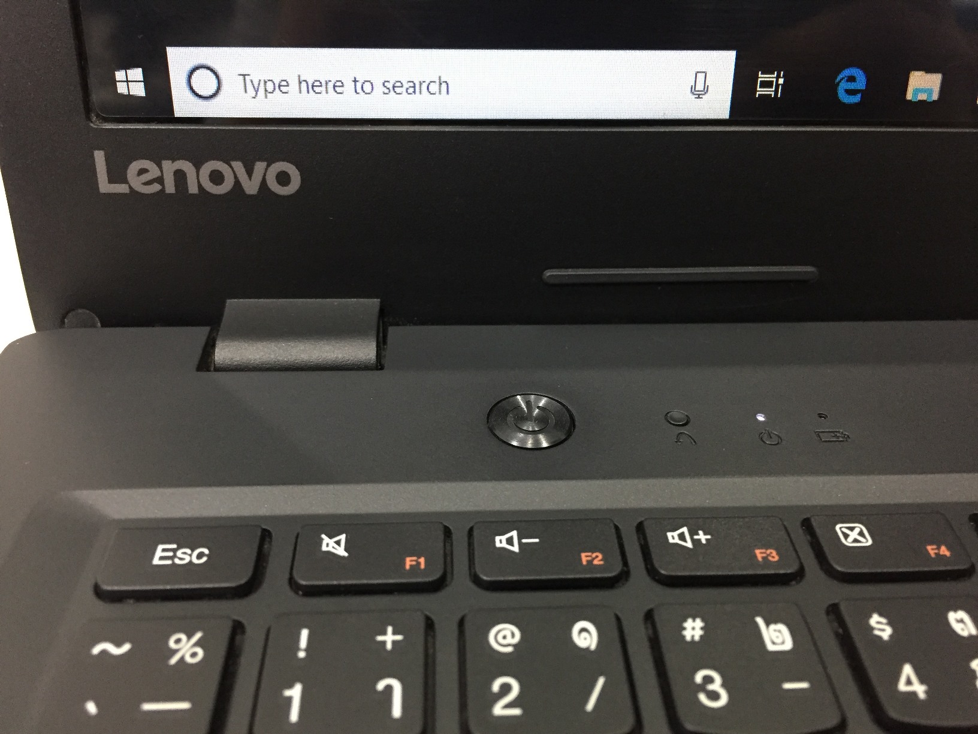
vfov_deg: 48.2
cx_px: 489
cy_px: 367
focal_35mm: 29
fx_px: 819
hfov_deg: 61.7
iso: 250
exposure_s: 1/20
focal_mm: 4.15
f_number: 2.2
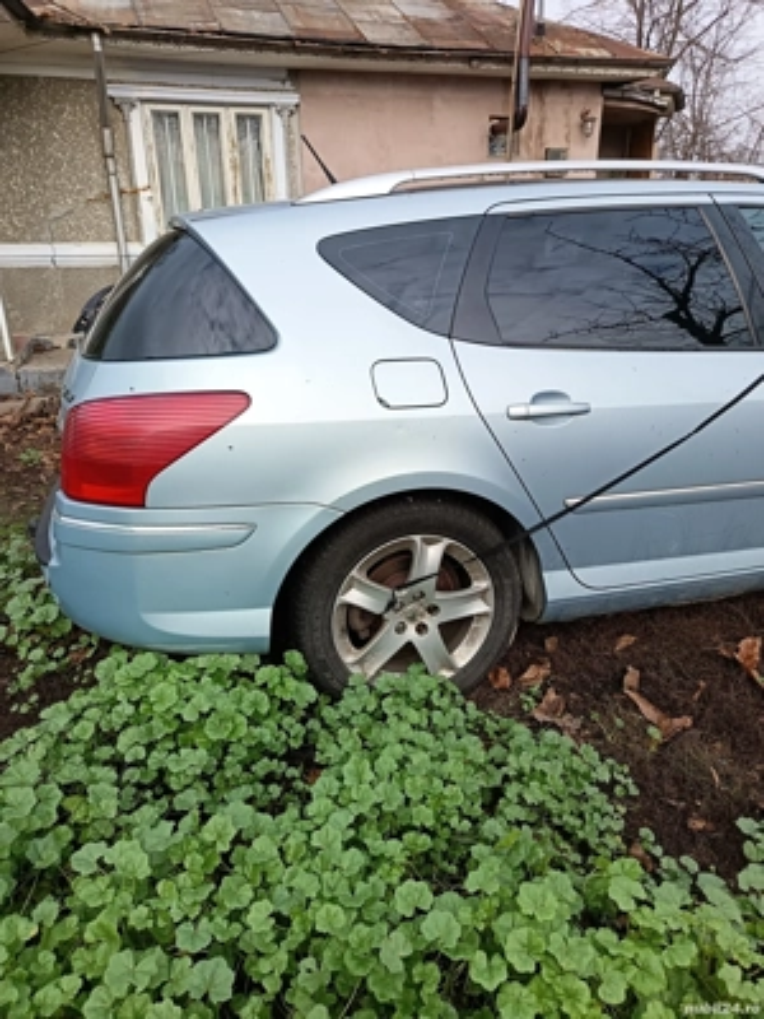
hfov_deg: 56.8
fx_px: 706
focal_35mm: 24
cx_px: 382
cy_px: 510
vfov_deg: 71.6
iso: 491
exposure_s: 1/900
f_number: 1.75
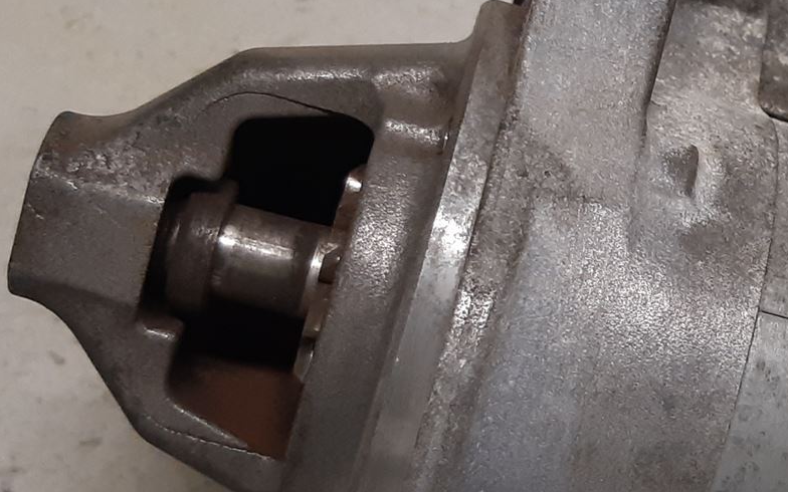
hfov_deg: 27.1
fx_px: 1546
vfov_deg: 18.1
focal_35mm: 72
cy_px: 204
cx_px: 770
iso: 160
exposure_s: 1/50
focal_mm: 3.93
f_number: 1.7
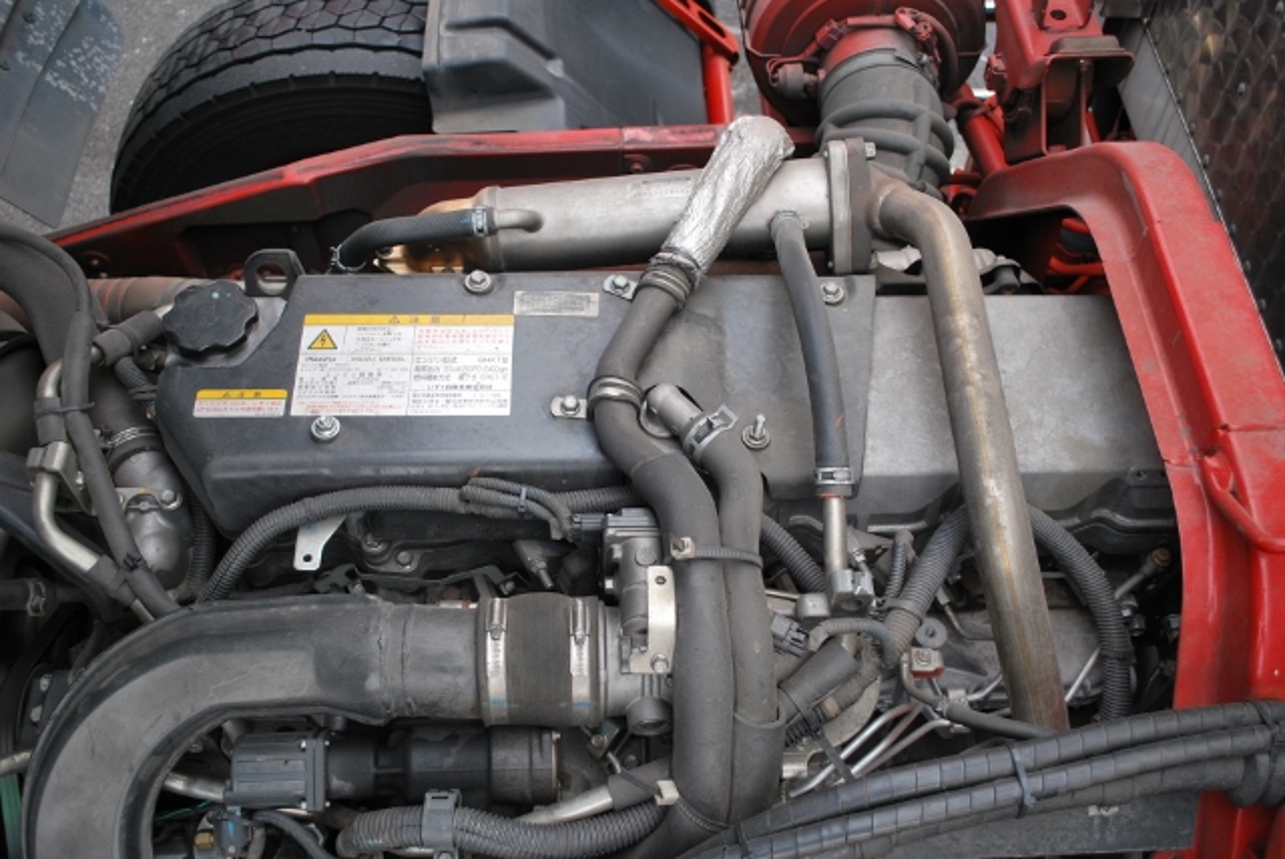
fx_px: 1286
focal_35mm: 36
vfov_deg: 36.9
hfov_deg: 53.1
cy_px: 430
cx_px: 642
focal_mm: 24
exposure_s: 1/125
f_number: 4.2
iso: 250
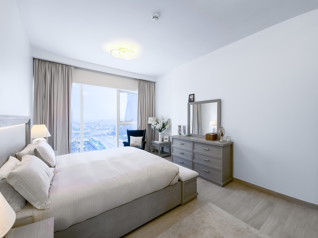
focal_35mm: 13
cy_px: 119
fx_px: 119
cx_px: 159
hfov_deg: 106.2
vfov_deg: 89.9
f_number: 2.2
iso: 50
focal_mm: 2.2
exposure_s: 1/125
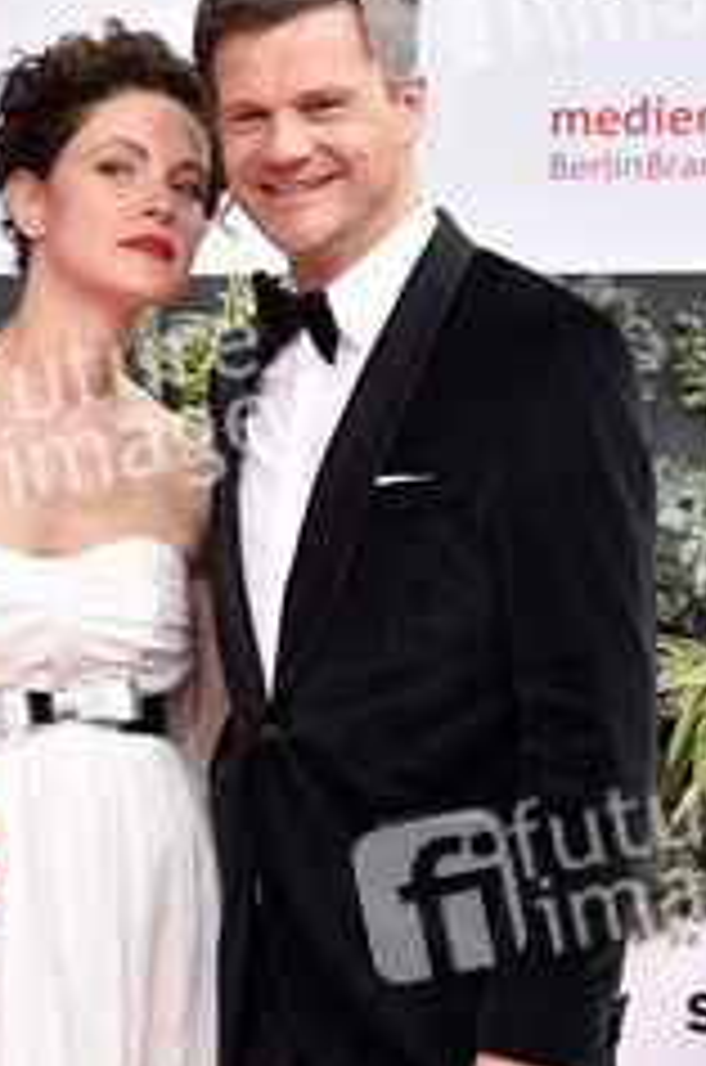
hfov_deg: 8.1
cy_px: 652
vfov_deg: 12.2
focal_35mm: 169
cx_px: 175
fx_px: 4993
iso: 320
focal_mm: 100
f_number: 6.3
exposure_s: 1/160
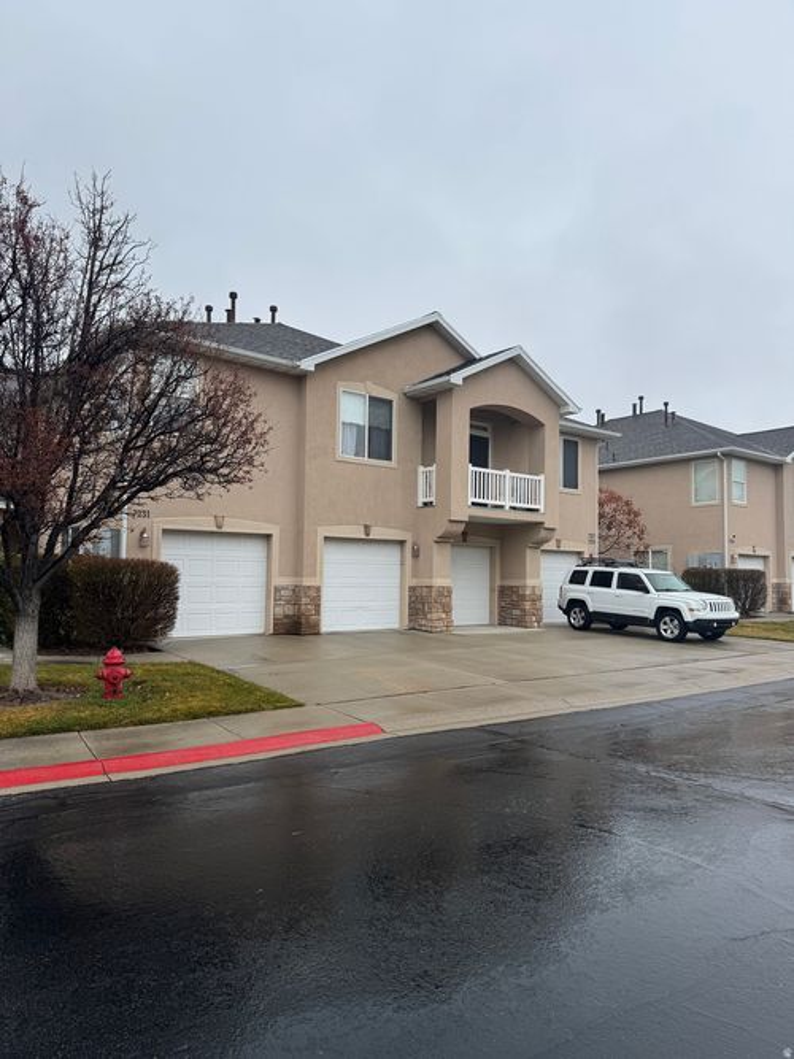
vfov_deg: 71.6
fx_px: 734
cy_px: 530
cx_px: 397
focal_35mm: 24
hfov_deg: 56.8
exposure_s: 1/1311
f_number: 1.78
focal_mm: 6.76
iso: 80
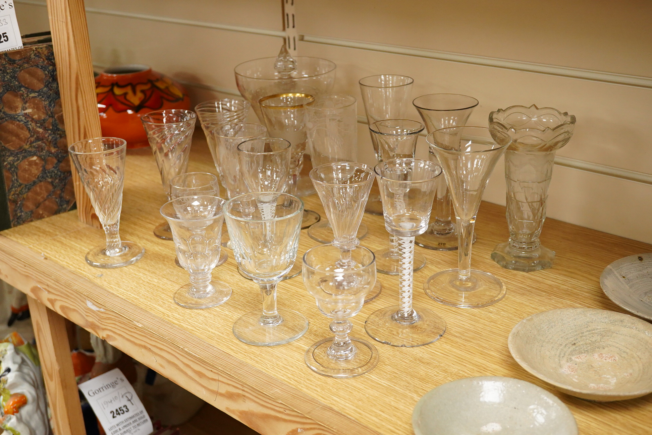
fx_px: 815
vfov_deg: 29.9
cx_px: 326
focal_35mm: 45
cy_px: 218
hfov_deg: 43.6
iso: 2500
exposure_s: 1/160
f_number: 8
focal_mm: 30
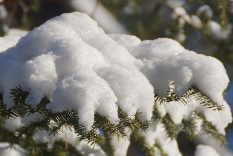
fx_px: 2426
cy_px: 78
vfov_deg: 3.7
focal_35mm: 375
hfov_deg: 5.5
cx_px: 116
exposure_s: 1/400
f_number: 6.3
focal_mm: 250
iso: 200
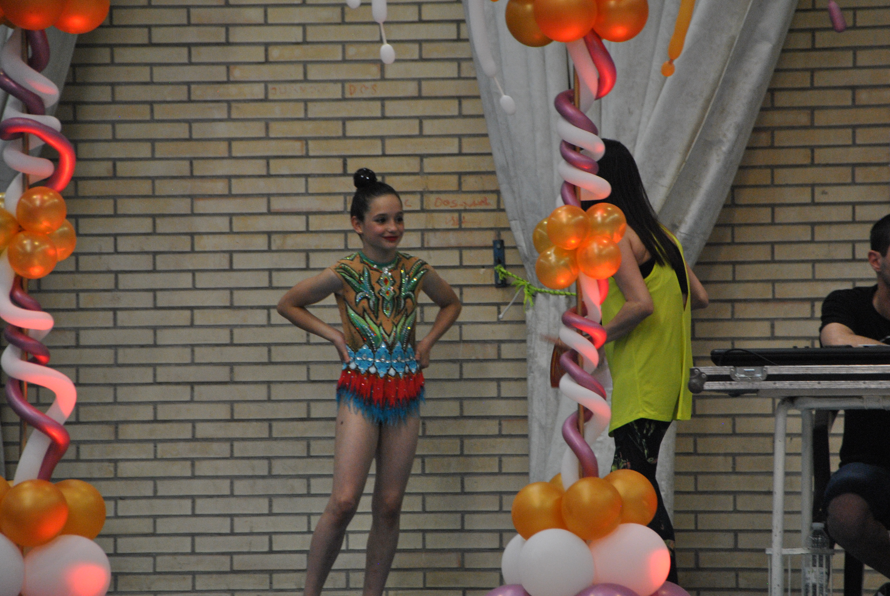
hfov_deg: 6.7
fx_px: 7624
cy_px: 293
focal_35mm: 308
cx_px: 440
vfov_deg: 4.5
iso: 800
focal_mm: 200
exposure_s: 1/125
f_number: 6.3
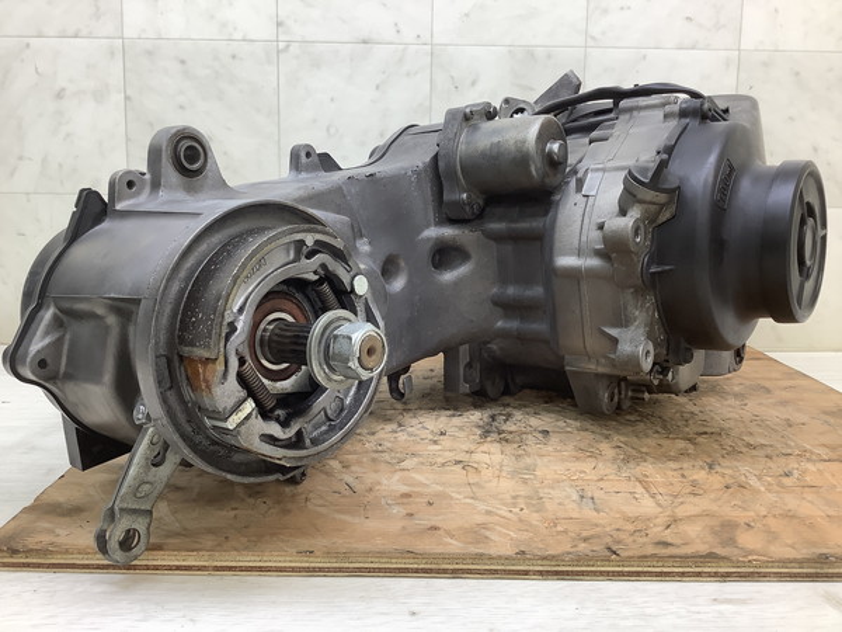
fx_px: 754
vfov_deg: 45.4
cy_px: 316
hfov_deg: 58.4
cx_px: 421
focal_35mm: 31
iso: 64
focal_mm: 3.3
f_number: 2.4
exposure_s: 1/60
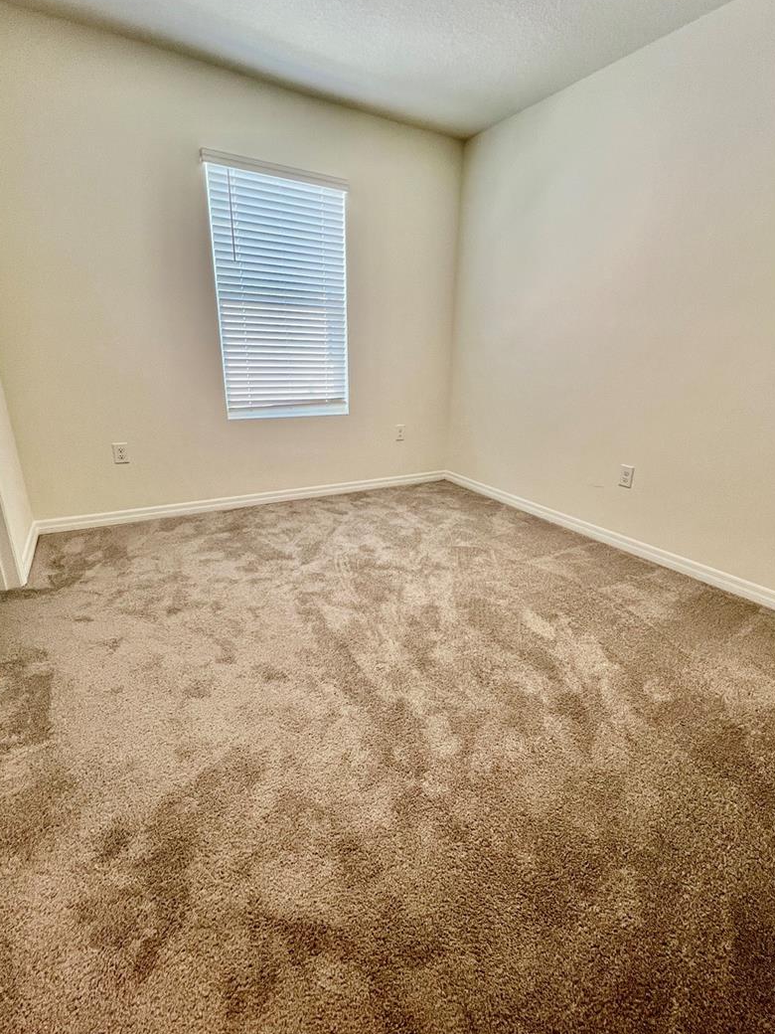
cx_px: 407
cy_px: 503
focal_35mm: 15
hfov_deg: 81.7
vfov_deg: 98.1
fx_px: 448
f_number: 1.8
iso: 125
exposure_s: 1/120
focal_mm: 1.57
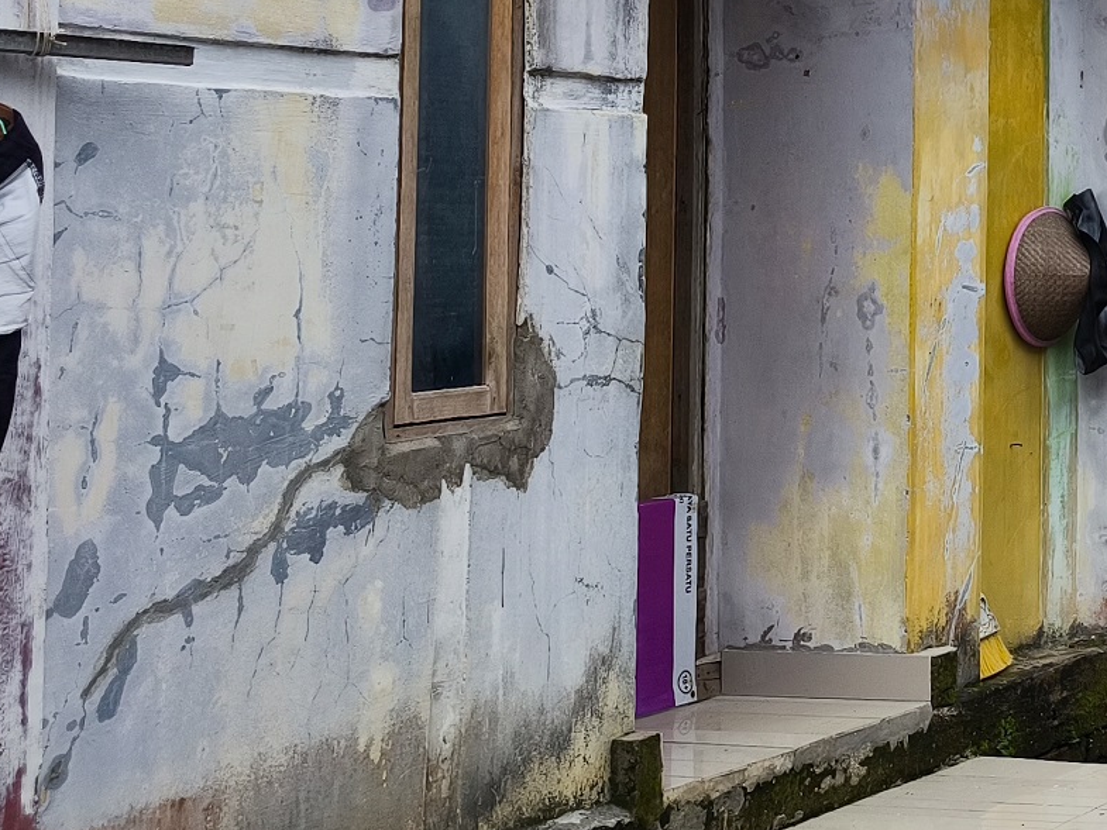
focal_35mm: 72
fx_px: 2303
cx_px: 1534
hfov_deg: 23.2
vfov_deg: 20.0
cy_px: 45
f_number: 1.6
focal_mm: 6.57
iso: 50
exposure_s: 1/2049
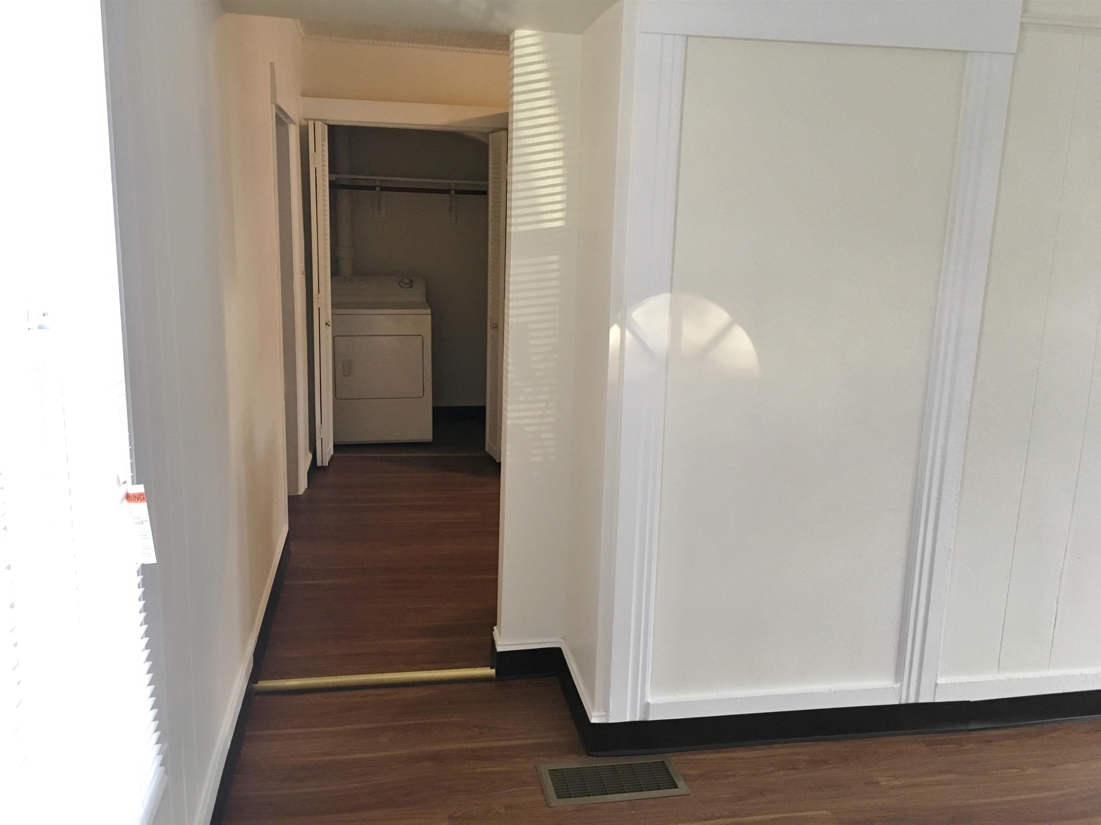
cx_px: 550
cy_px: 412
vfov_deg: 48.2
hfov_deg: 61.7
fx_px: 922
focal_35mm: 29
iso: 125
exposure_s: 1/30
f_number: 2.2
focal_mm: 4.15
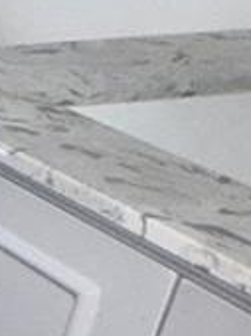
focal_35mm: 99
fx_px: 960
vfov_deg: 19.9
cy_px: 152
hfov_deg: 9.6
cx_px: -595
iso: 320
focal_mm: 2.22
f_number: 2.2
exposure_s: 1/60
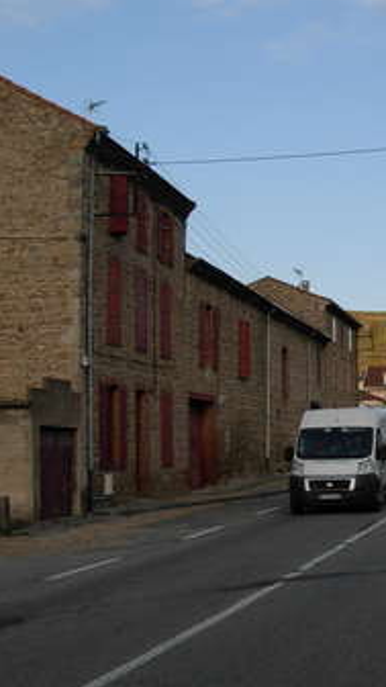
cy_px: 427
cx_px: 609
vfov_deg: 28.5
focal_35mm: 74
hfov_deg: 14.9
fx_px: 1346
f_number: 4.9
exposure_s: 1/384
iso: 79
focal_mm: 6.3
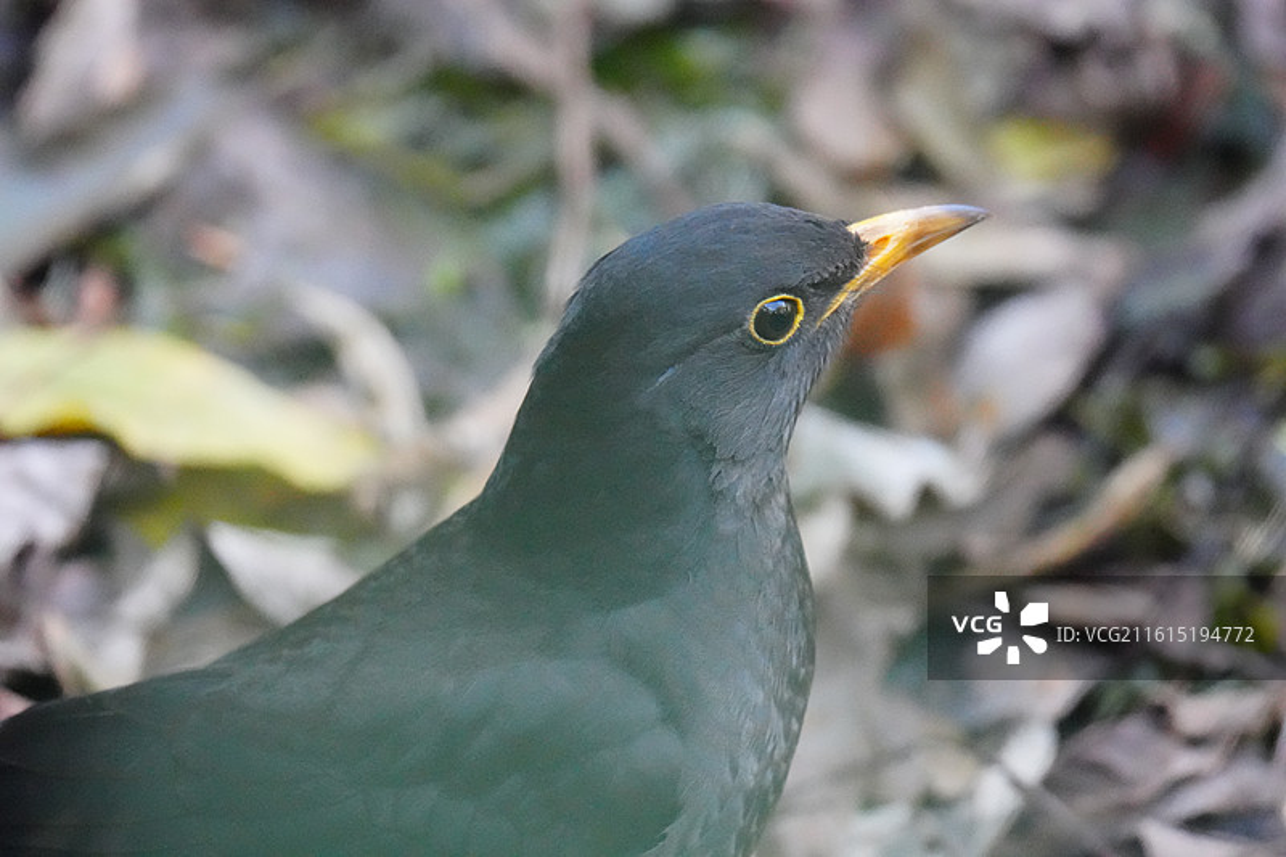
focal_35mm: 900
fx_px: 32141
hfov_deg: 2.3
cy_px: 428
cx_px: 643
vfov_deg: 1.5
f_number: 6.3
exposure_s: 1/1250
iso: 12800
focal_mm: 600
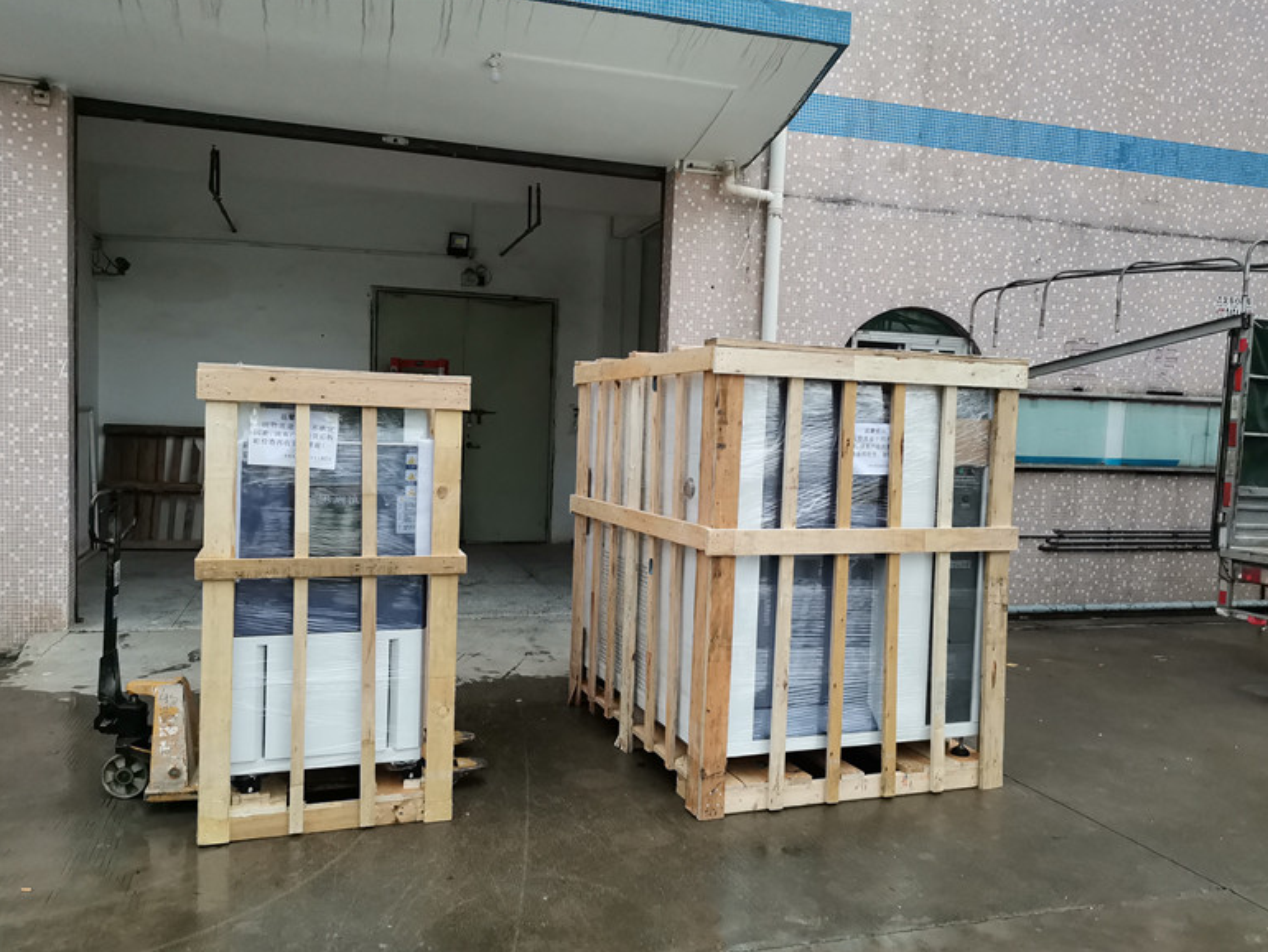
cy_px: 486
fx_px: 989
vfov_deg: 51.4
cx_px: 627
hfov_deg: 65.3
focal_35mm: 27
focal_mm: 4.75
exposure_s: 1/100
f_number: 1.8
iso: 200
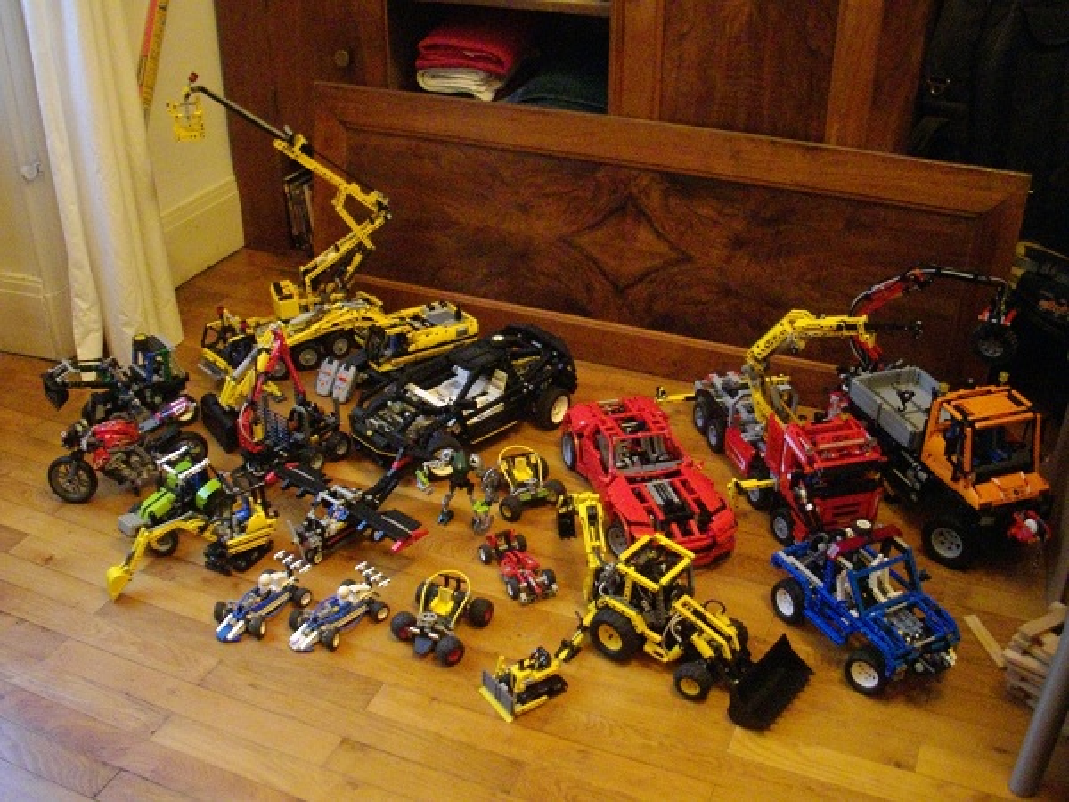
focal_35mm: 37
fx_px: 1143
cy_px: 401
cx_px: 534
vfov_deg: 38.7
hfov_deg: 50.1
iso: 800
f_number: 2.8
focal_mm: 6.2
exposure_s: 1/8
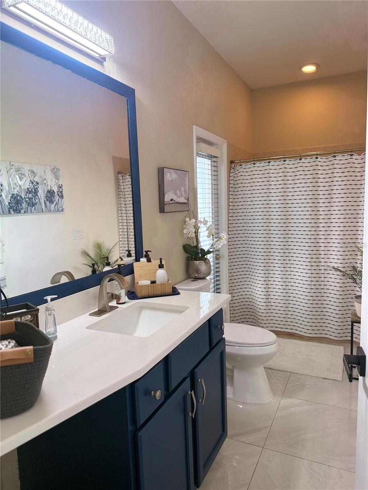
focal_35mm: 24
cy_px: 245
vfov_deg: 71.6
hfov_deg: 56.8
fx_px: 340
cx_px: 184
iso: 200
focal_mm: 6.76
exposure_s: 1/120
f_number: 1.78
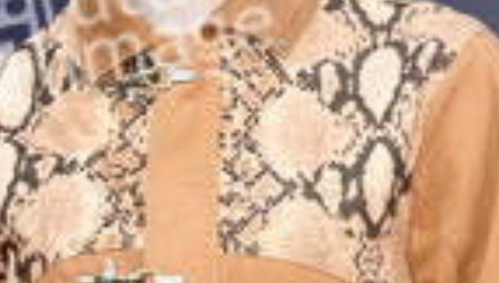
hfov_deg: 5.5
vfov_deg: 3.1
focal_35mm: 394
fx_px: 5222
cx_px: 195
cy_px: 206
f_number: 5.6
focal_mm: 135
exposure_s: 1/250
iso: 640
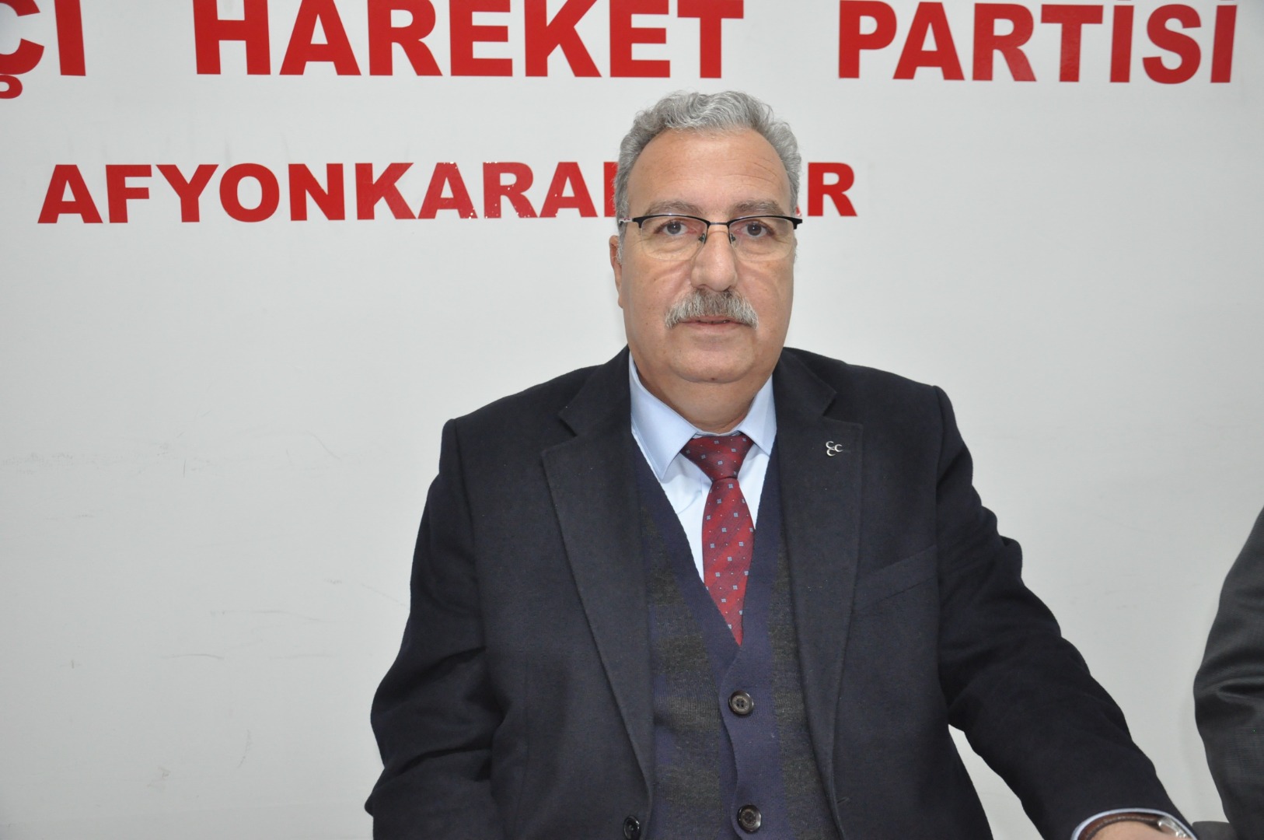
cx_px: 632
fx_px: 1157
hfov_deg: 57.3
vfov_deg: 39.9
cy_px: 420
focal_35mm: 33
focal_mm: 22
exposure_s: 1/60
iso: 1250
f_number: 4.5
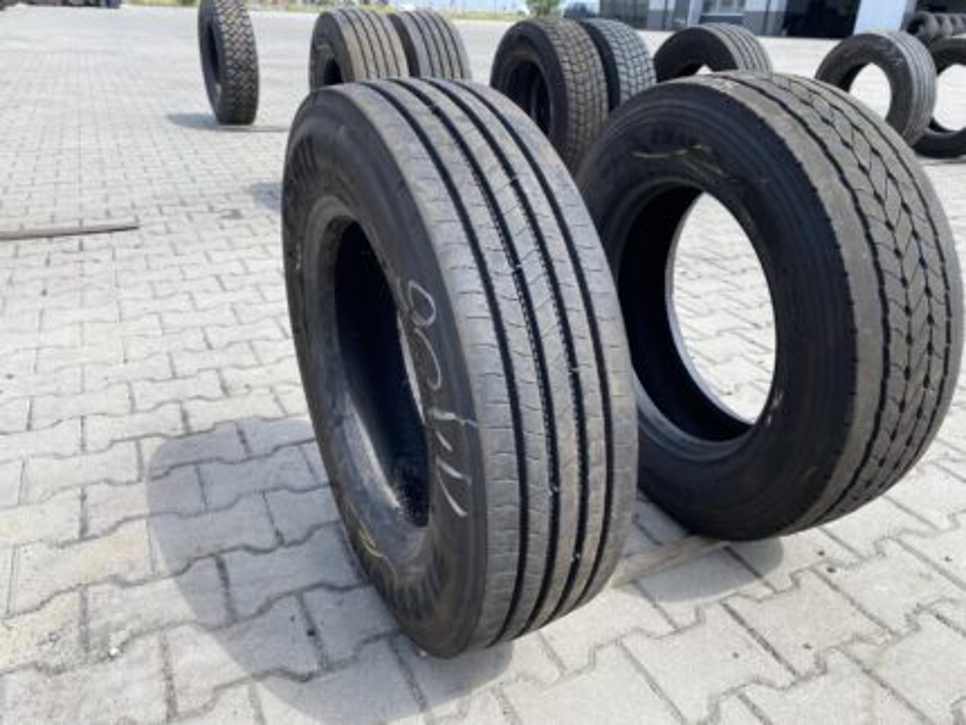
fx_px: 726
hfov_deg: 67.3
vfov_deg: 53.1
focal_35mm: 26
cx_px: 483
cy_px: 362
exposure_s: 1/1135
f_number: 1.8
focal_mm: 4.25
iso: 32
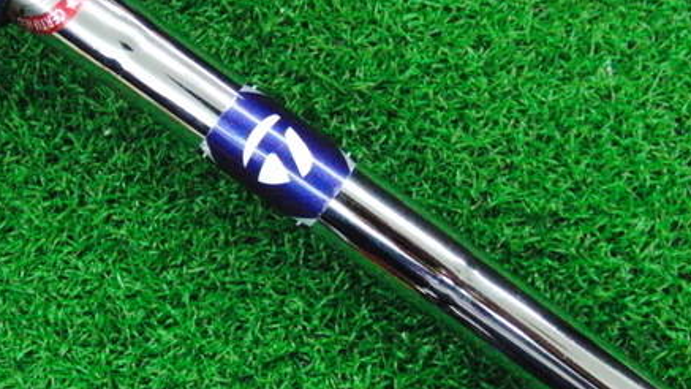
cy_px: 100
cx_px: 220
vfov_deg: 20.2
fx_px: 1081
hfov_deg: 35.0
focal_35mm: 59
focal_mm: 6.42
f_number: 3.6
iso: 3200
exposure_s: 1/250
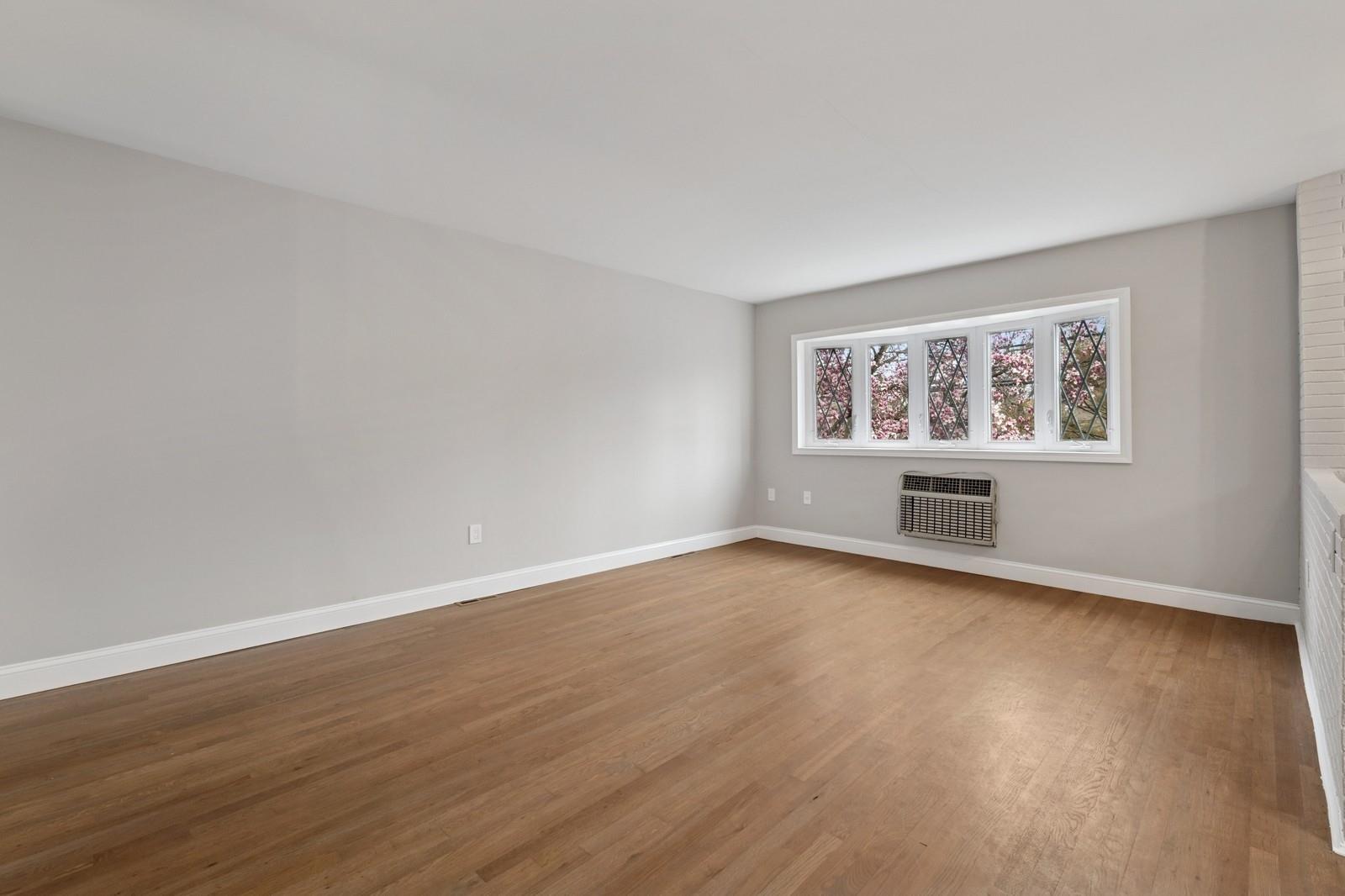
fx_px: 560
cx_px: 672
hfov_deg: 100.4
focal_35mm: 15
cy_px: 448
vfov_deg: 77.3
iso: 640
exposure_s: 1/20
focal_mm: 15
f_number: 14
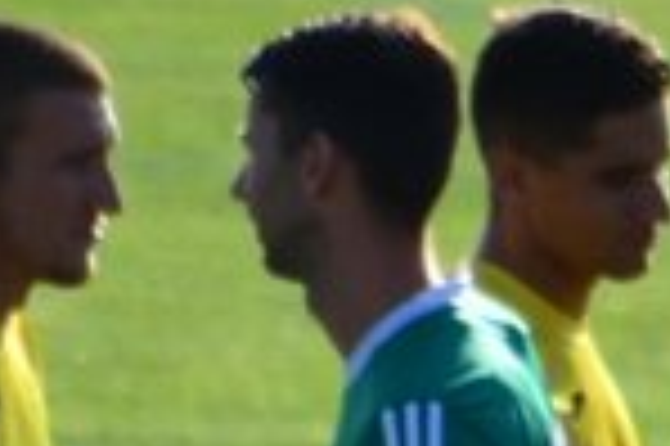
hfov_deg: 0.8
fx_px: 50529
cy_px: 541
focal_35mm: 2718
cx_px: 1821
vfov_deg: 0.5
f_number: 5.6
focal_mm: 300
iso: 400
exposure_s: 1/1250
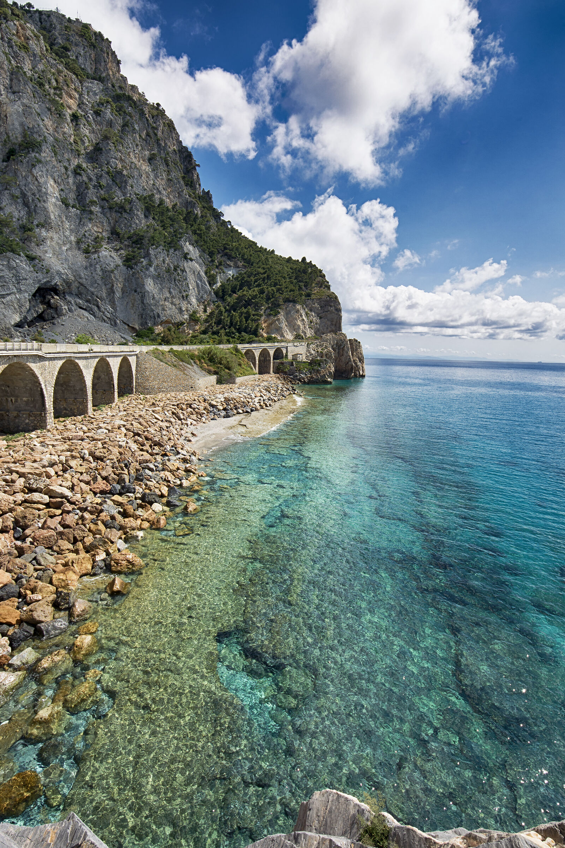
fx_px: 388
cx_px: 282
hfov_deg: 72.1
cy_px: 424
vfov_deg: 95.0
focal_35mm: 16
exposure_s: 1/160
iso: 100
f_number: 11
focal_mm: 11
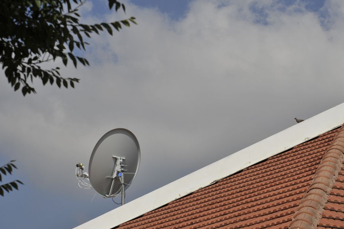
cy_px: 133
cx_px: 182
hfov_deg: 13.8
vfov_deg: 9.2
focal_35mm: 149
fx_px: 1422
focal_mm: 120
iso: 200
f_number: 13
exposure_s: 1/640
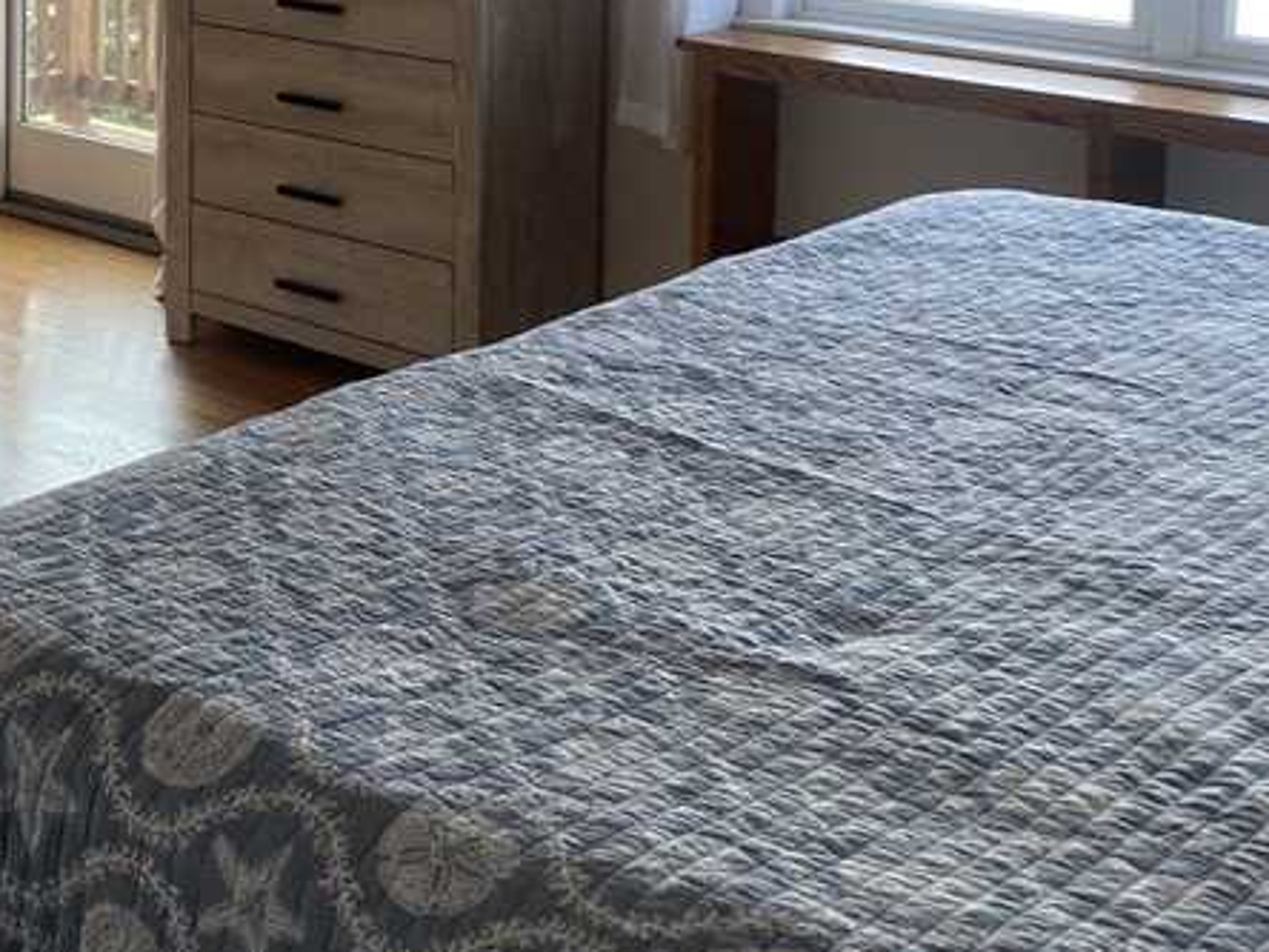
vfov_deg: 22.9
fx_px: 2200
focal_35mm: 60
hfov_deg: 31.3
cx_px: 246
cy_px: -103
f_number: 1.8
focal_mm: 4.25
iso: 64
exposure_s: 1/122
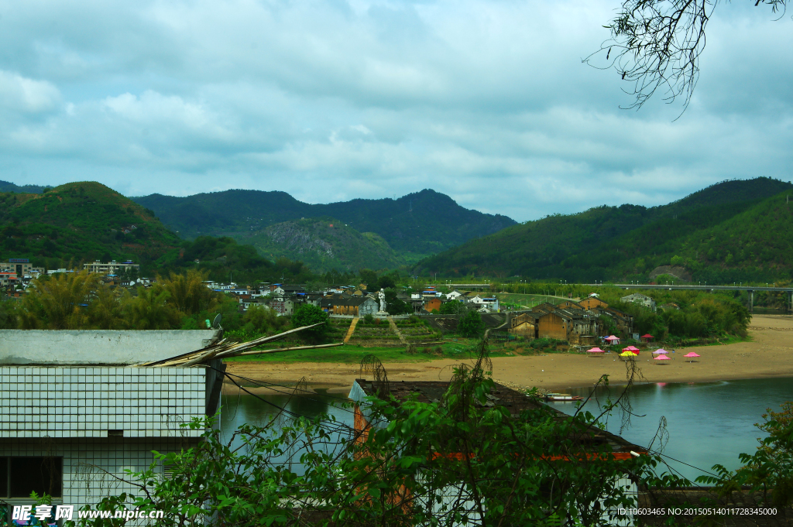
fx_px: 1189
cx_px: 396
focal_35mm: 54
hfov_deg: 36.9
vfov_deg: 25.0
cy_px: 264
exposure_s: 1/250
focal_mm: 36
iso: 200
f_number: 16
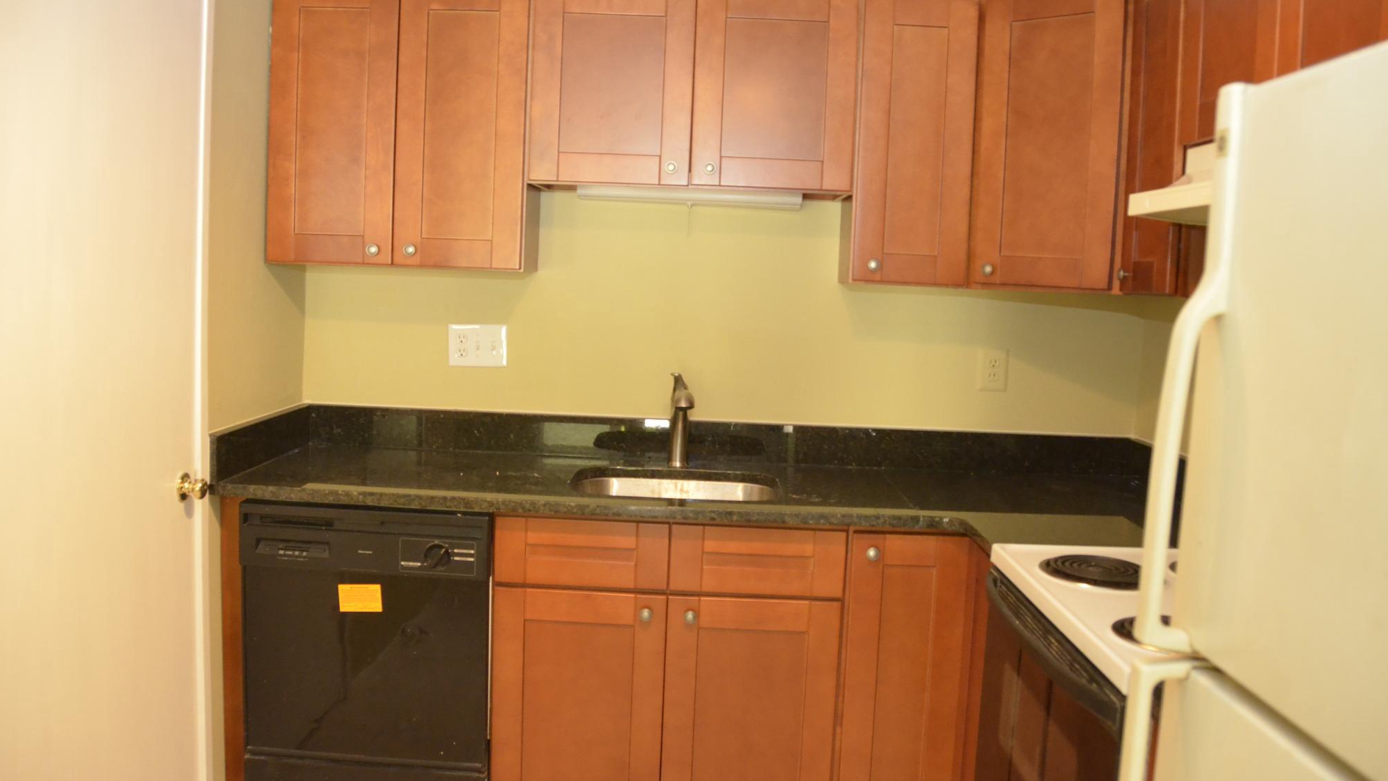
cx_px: 700
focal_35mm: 29
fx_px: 1067
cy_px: 361
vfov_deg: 40.2
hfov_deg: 66.1
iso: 2800
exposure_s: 1/60
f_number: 4
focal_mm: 18
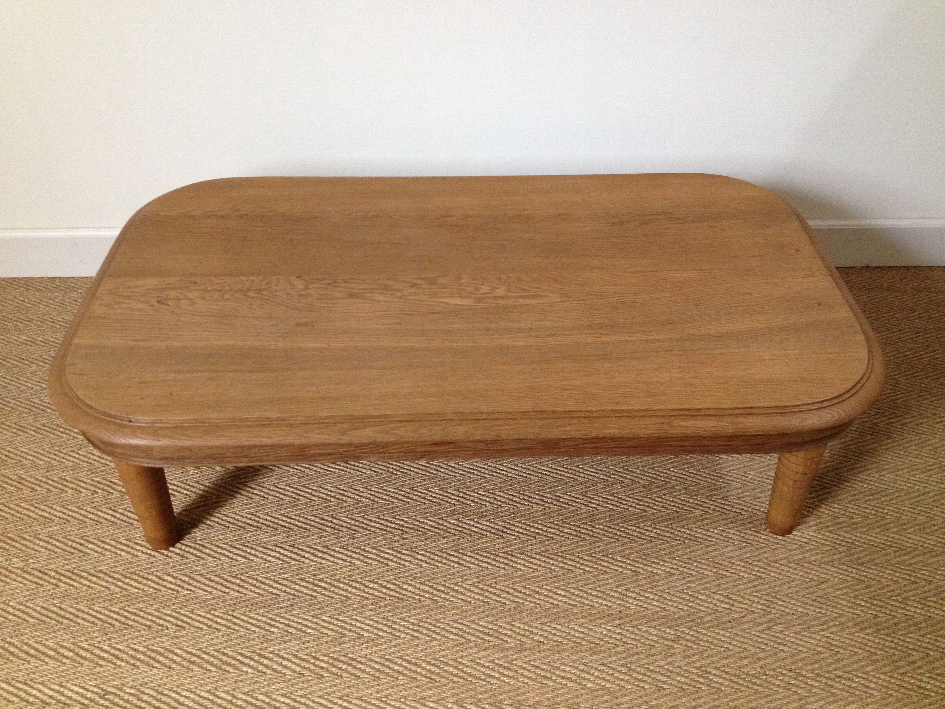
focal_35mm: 35
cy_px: 354
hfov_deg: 52.6
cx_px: 472
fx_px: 955
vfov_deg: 40.7
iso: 320
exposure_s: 1/20
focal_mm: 4.28
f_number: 2.4
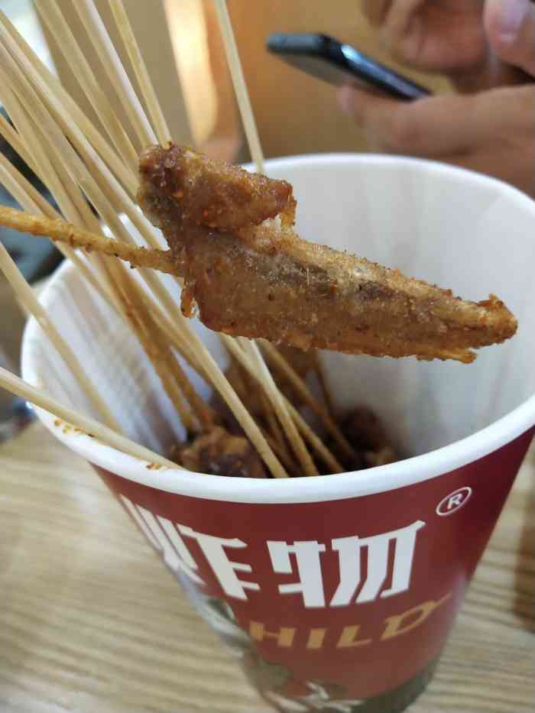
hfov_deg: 46.8
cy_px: 356
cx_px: 268
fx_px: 618
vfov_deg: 60.0
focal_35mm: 30
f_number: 1.8
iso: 319
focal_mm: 3.95
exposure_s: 1/50
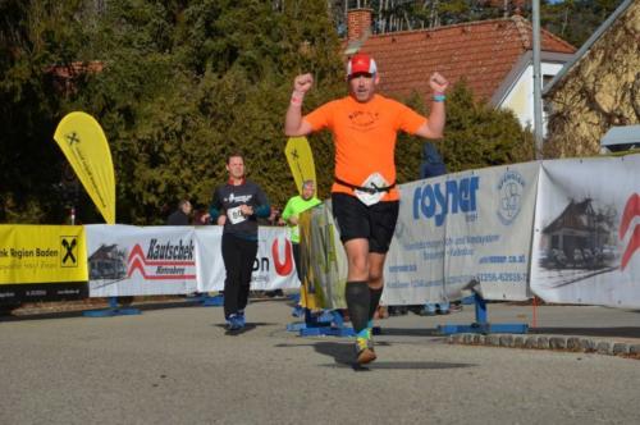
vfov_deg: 12.1
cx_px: 320
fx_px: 1997
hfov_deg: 18.2
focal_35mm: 112
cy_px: 212
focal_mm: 75
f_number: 8
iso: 400
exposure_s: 1/2000
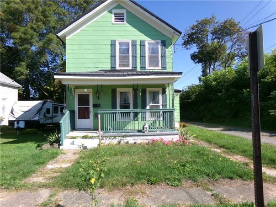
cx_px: 138
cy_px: 104
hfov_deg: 71.6
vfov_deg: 56.8
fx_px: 191
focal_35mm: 24
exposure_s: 1/70
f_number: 11.07
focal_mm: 4.3
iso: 100
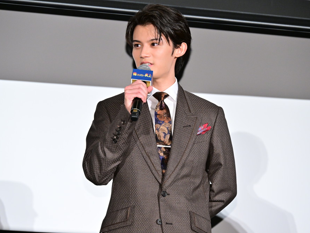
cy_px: 116
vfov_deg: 9.1
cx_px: 155
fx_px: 1460
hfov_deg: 12.1
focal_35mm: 163
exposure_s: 1/200
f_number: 6.3
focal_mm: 150
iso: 3200
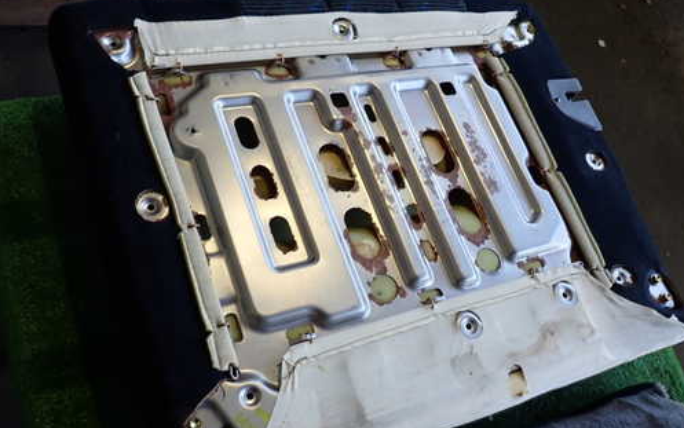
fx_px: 597
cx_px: 367
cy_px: 257
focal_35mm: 32
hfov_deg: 59.6
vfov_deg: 39.3
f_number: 2.8
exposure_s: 1/60
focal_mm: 4.5
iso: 100
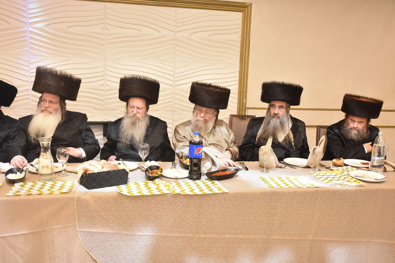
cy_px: 132
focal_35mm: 34
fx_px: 379
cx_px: 198
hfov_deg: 55.1
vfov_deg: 38.4
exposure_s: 1/100
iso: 1250
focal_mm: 23
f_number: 5.6
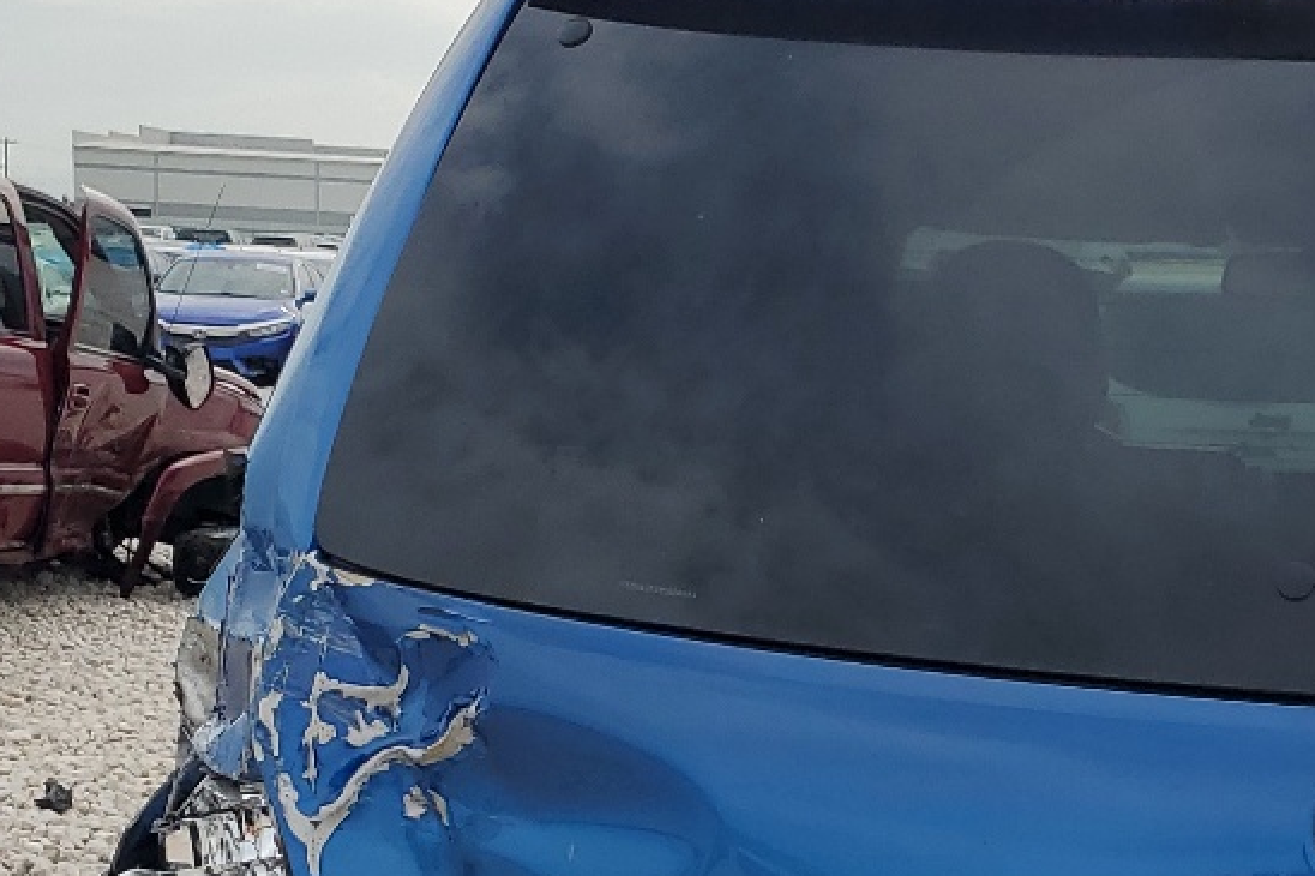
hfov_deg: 24.4
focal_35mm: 79
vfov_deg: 16.9
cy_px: 869
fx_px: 2885
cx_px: 1349
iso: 50
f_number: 1.5
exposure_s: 1/3333
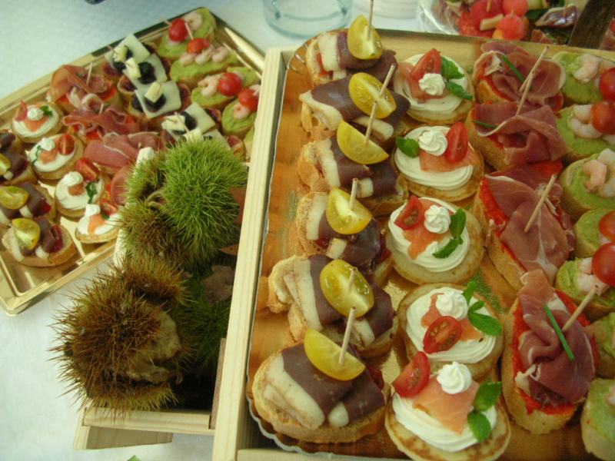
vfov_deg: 40.7
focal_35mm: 35
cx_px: 308
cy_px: 230
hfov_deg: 52.6
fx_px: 622
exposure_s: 1/200
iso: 158
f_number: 2.8
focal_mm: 5.8
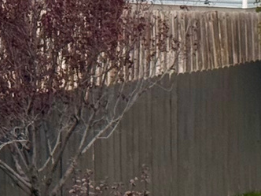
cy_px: -126
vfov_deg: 5.0
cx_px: -24
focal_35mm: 296
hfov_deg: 6.7
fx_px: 2232
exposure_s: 1/875
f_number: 1.78
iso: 64
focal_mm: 6.76
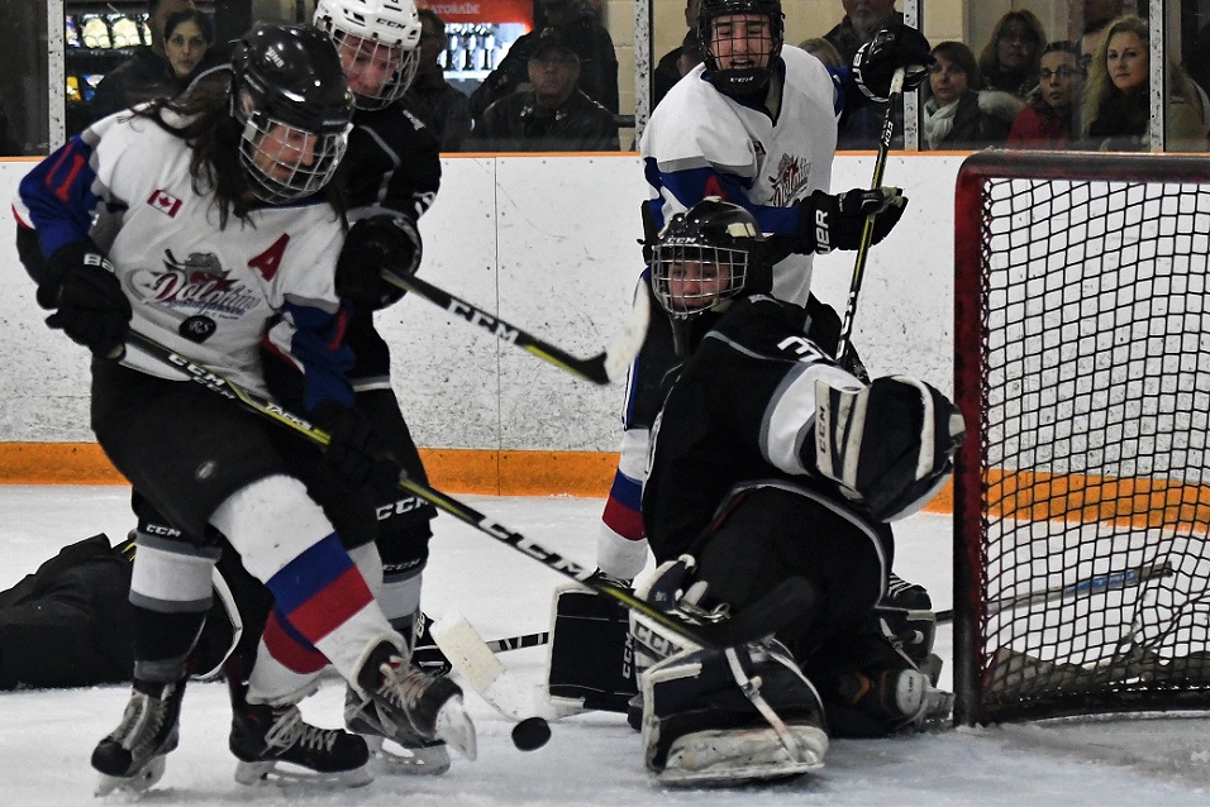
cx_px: 605
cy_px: 404
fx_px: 3530
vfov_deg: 13.0
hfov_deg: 19.5
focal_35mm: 105
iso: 2800
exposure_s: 1/800
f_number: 2.8
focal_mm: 70
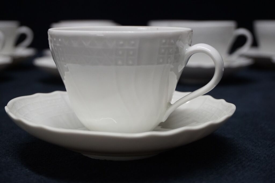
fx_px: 424
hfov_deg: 36.0
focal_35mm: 56
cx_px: 138
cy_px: 92
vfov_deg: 24.4
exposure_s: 1/60
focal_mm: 37
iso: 1250
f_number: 5.6
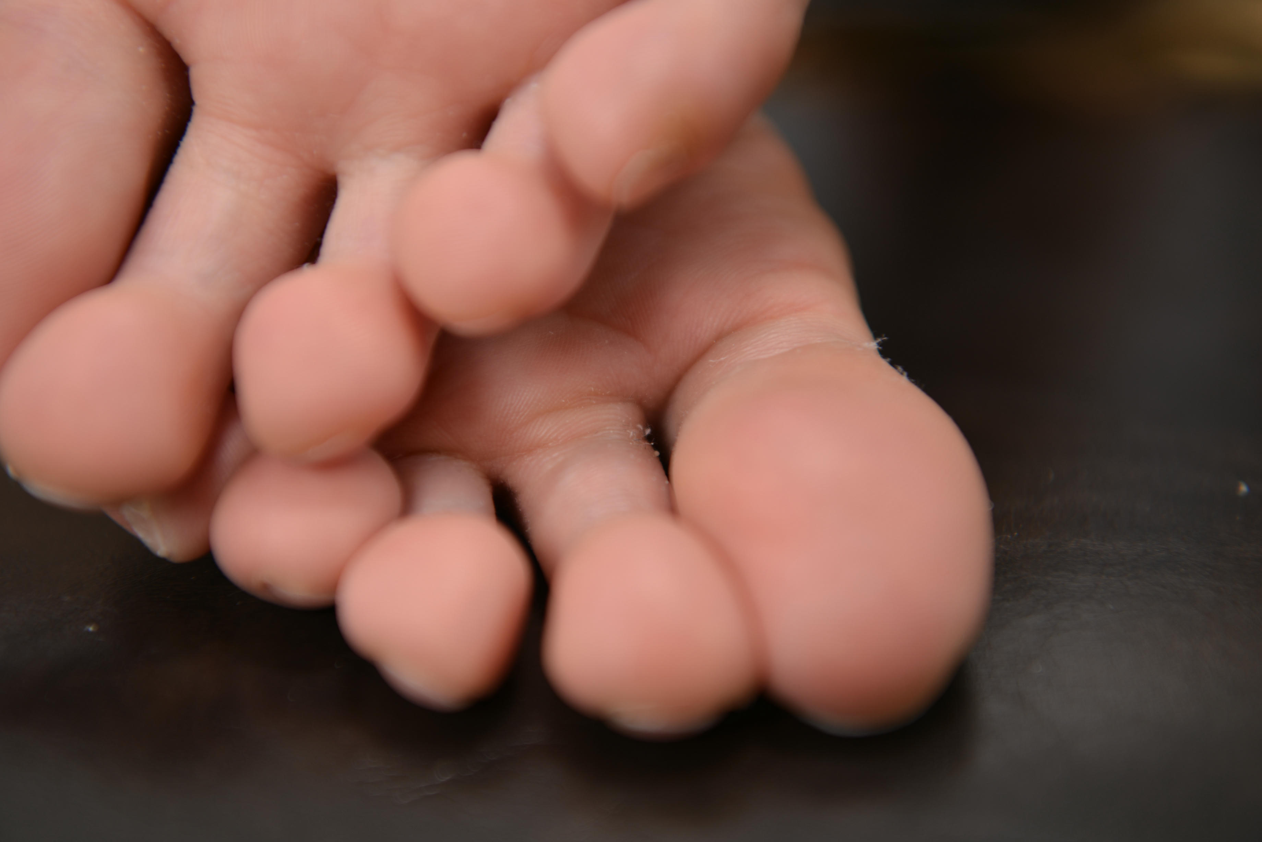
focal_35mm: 65
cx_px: 631
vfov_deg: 20.9
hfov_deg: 30.9
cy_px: 421
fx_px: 2279
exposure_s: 1/80
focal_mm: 65
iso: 100
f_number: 3.5
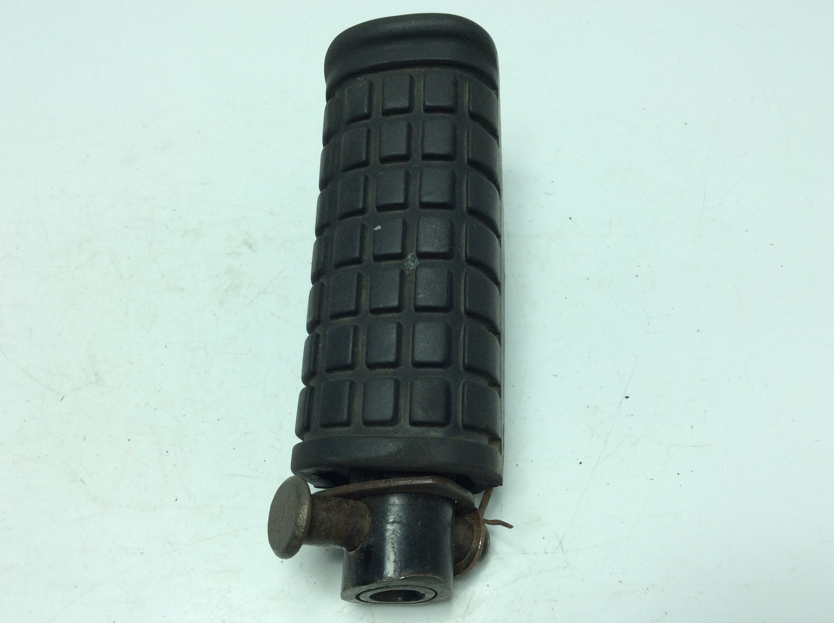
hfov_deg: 56.9
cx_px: 417
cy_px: 312
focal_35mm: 32
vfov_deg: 44.1
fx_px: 770
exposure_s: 1/476
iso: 32
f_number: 2.4
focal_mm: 3.3
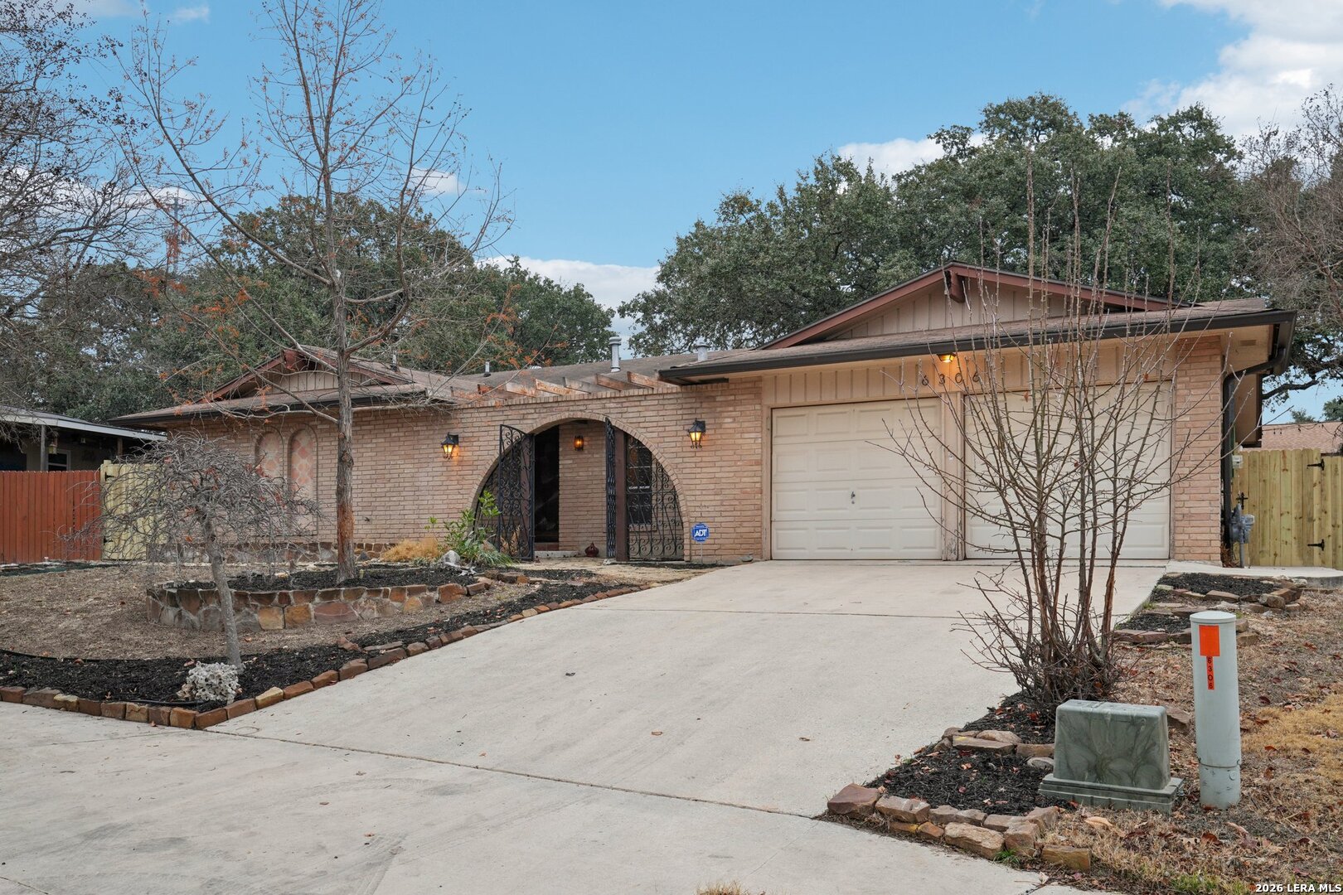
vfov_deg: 45.0
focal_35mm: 29
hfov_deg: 63.7
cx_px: 672
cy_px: 448
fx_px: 1082
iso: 200
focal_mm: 29
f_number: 8
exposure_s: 1/45
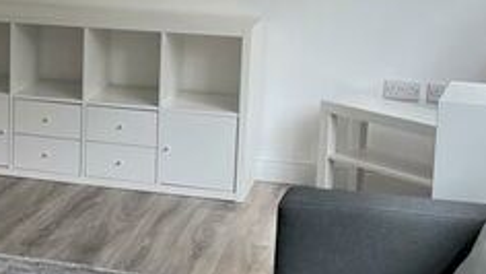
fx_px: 1083
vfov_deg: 14.3
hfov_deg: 24.5
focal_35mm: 84
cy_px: 59
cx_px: 35
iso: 32
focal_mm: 4.2
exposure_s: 1/161
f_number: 1.6
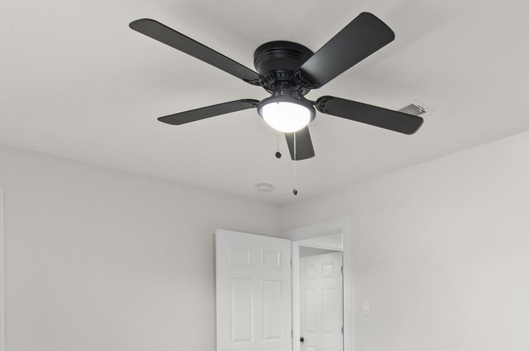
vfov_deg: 42.3
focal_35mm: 29
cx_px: 362
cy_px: 295
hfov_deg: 61.8
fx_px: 426
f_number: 8
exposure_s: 1/5
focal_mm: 16
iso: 400
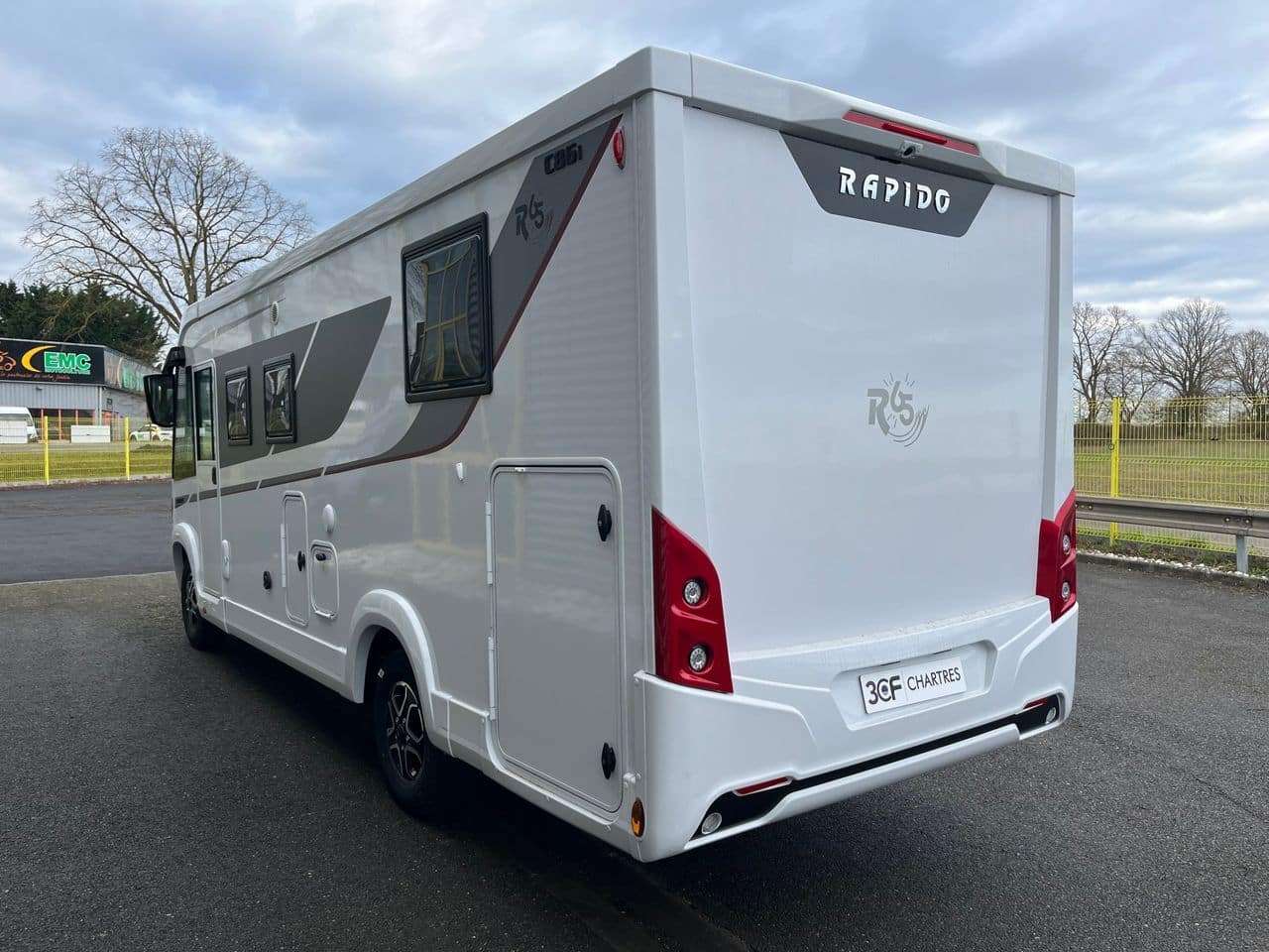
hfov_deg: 67.3
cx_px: 634
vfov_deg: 53.1
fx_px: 953
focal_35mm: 26
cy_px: 476
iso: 50
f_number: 1.6
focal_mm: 5.1
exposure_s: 1/928
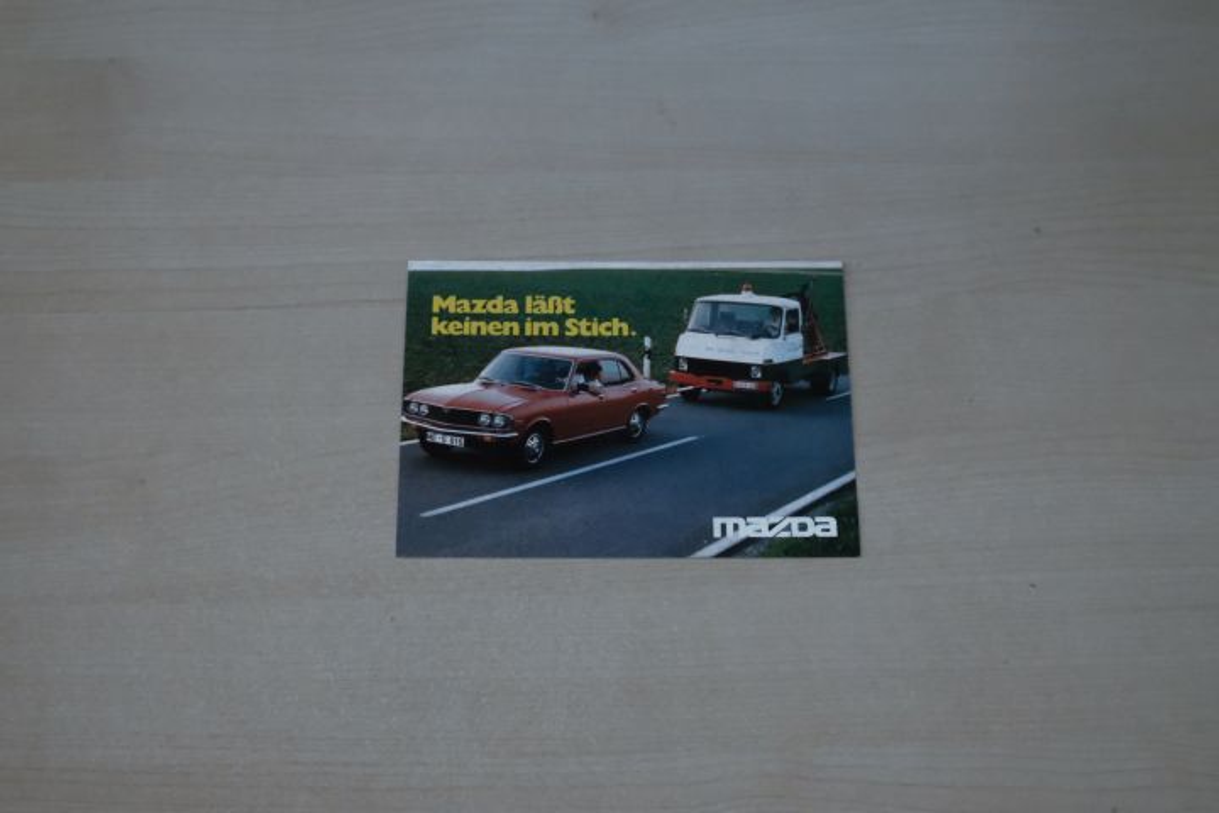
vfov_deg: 28.6
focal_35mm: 47
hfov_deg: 41.9
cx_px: 610
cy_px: 406
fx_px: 1591
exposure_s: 1/20
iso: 6400
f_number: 10
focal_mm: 31.5
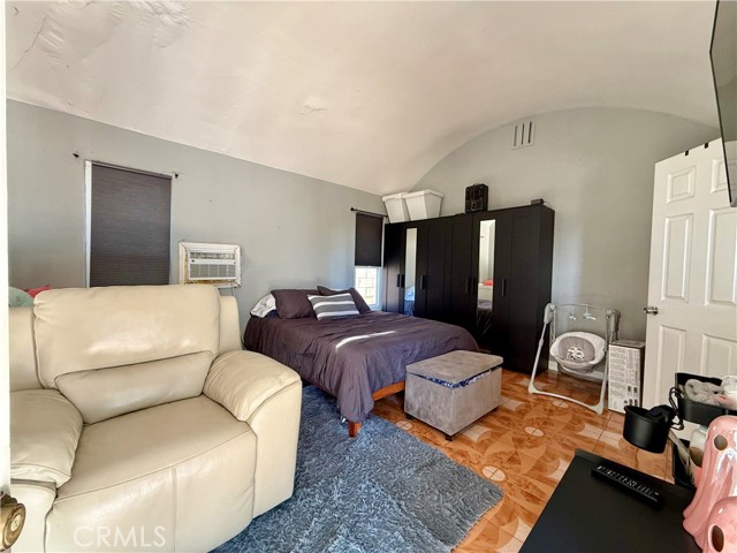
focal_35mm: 14
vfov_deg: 85.7
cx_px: 368
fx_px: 298
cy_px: 276
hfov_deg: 102.1
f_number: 2.2
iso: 400
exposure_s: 1/69
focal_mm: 2.22
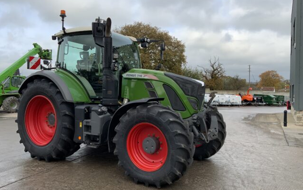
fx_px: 256
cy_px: 94
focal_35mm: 31
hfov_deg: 61.2
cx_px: 152
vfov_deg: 40.6
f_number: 1.8
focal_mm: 3
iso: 16
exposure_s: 1/997
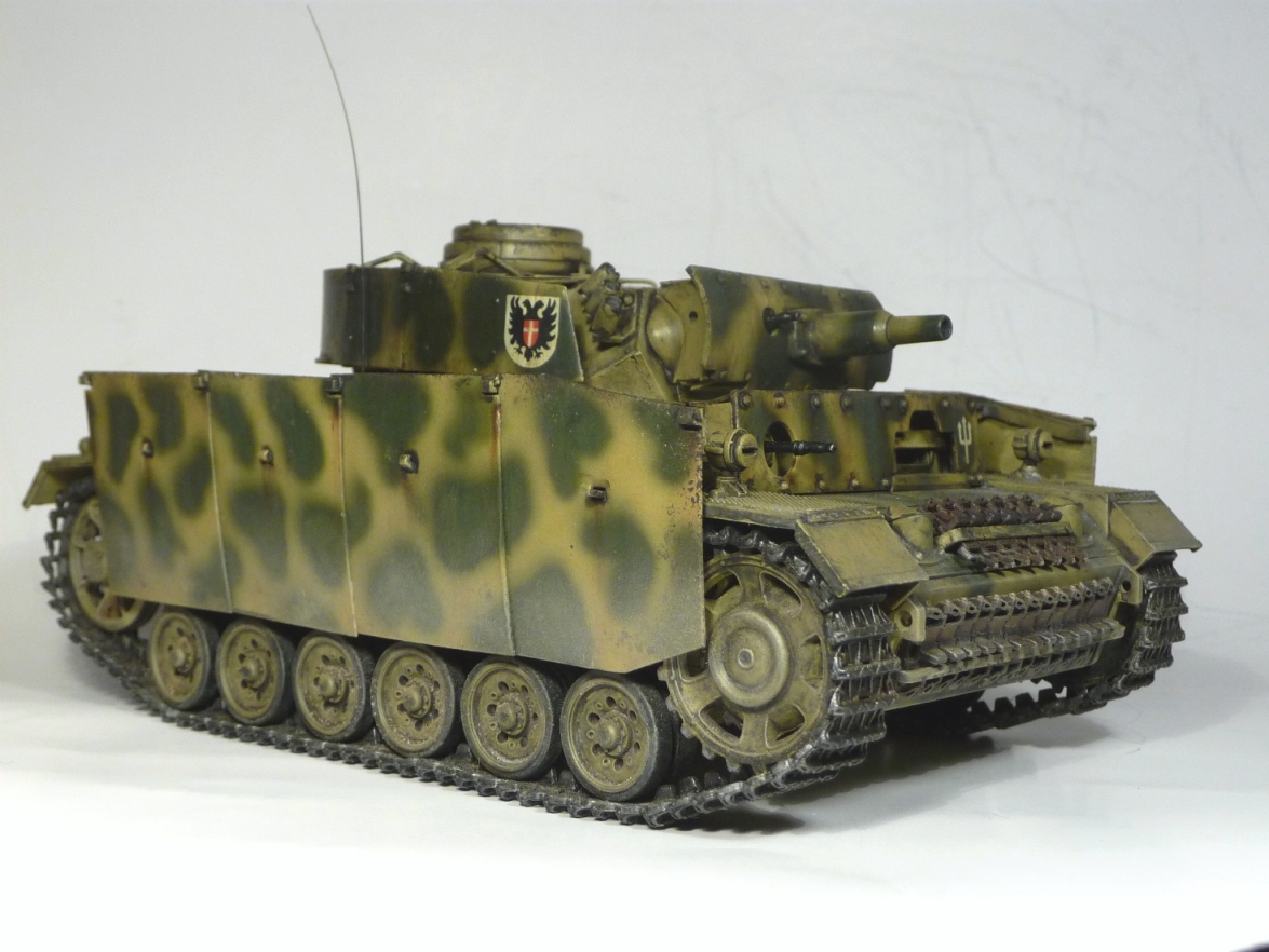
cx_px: 634
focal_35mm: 48
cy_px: 476
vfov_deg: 30.3
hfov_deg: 39.6
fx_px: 1760
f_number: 4.2
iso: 250
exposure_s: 1/30
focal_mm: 8
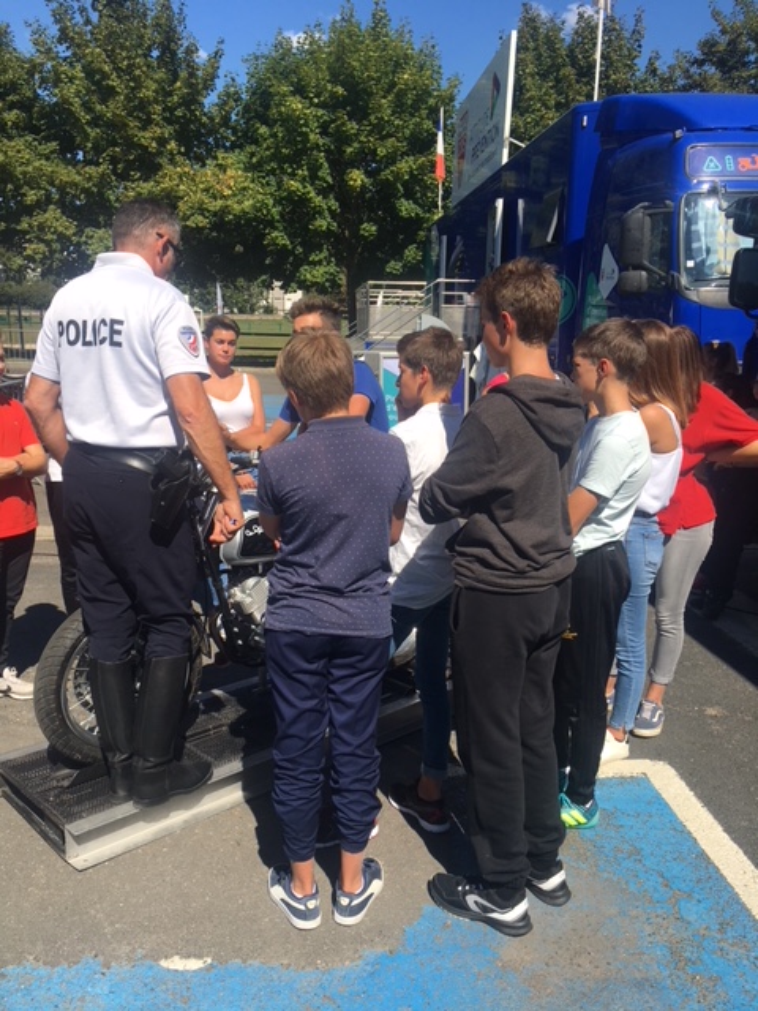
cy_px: 506
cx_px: 379
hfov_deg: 48.2
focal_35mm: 29
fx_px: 847
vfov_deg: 61.7
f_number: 2.2
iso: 25
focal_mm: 4.15
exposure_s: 1/1570
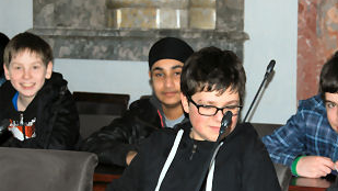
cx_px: 212
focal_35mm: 117
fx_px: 1049
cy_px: 126
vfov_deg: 10.4
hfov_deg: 18.3
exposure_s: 1/60
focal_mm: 46
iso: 360
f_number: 5.3
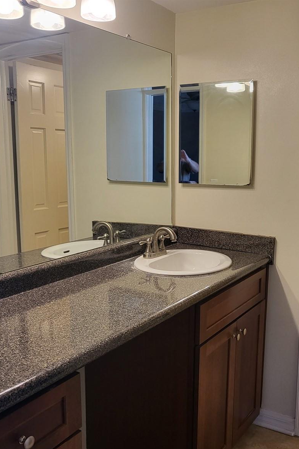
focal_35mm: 37
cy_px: 230
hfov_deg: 35.8
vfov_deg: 51.9
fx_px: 461
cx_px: 180
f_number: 1.8
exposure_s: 1/120
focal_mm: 4.25
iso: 160
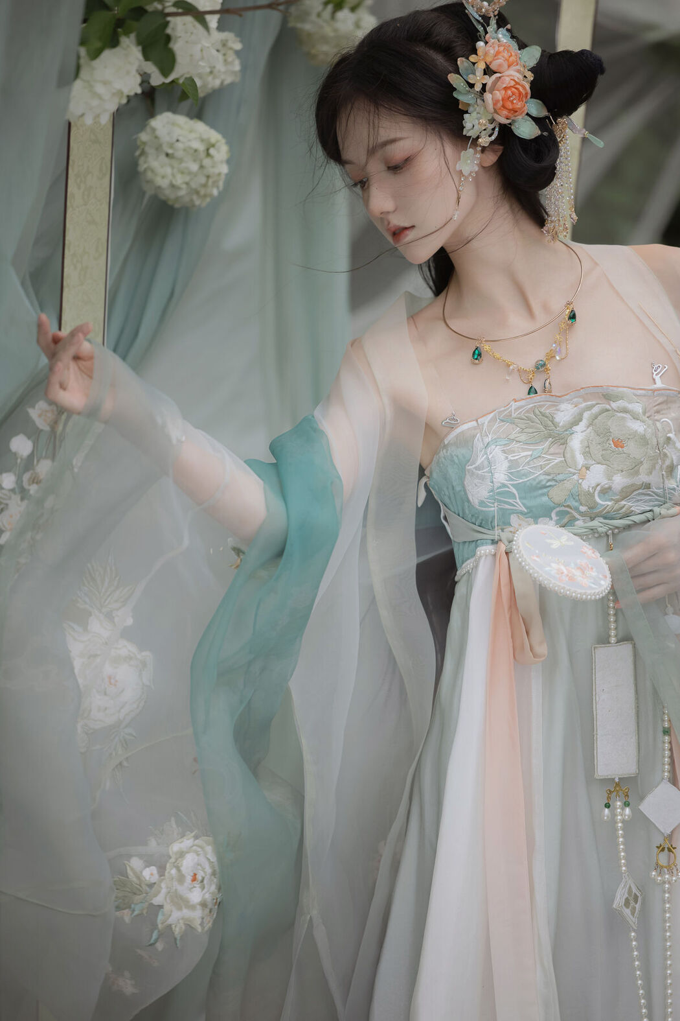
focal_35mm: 186
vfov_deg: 11.1
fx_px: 5270
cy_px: 510
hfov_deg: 7.4
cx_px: 340
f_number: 2.8
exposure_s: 1/1000
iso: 200
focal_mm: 187
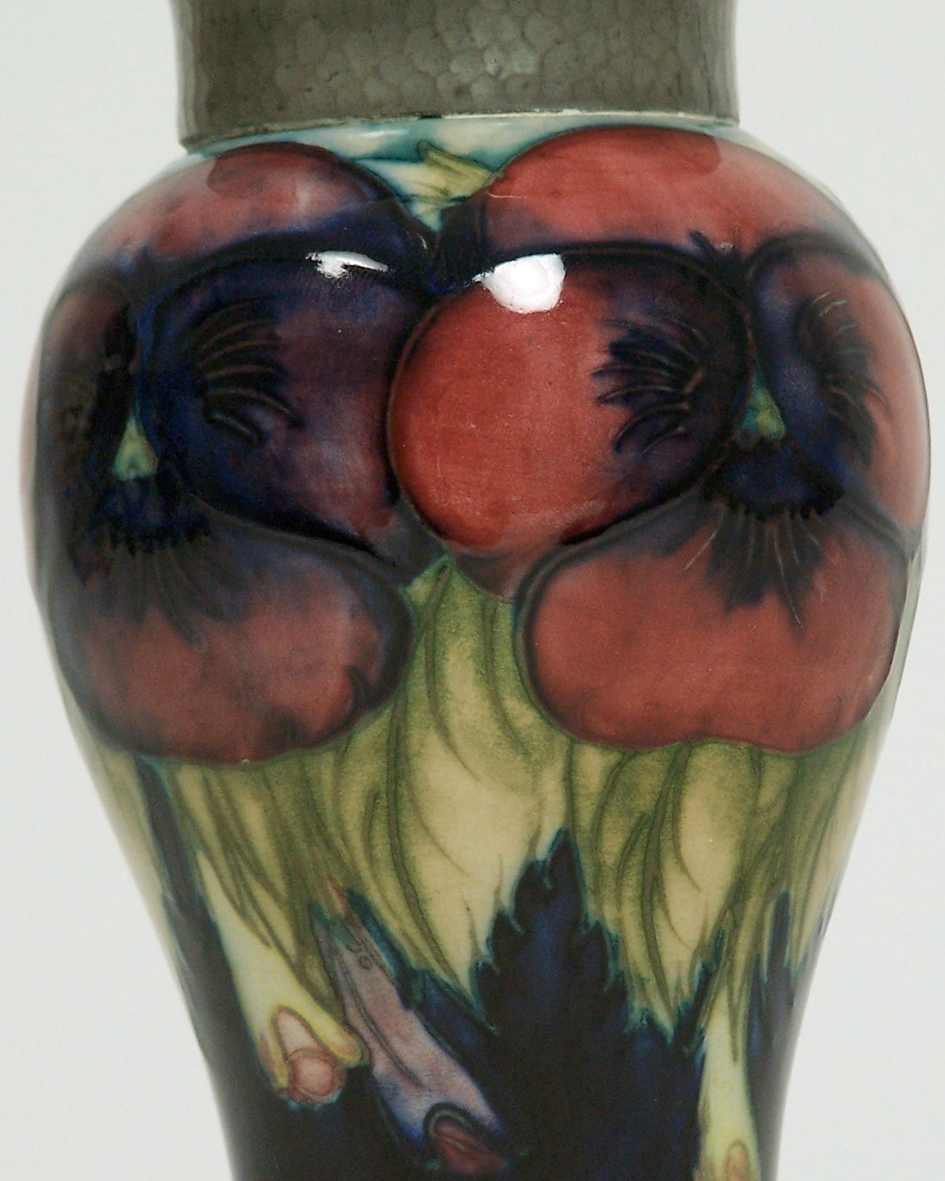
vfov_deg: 6.3
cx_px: 534
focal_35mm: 309
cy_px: 668
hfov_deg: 5.0
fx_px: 10805
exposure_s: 1/90
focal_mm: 31.3
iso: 140
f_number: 3.2
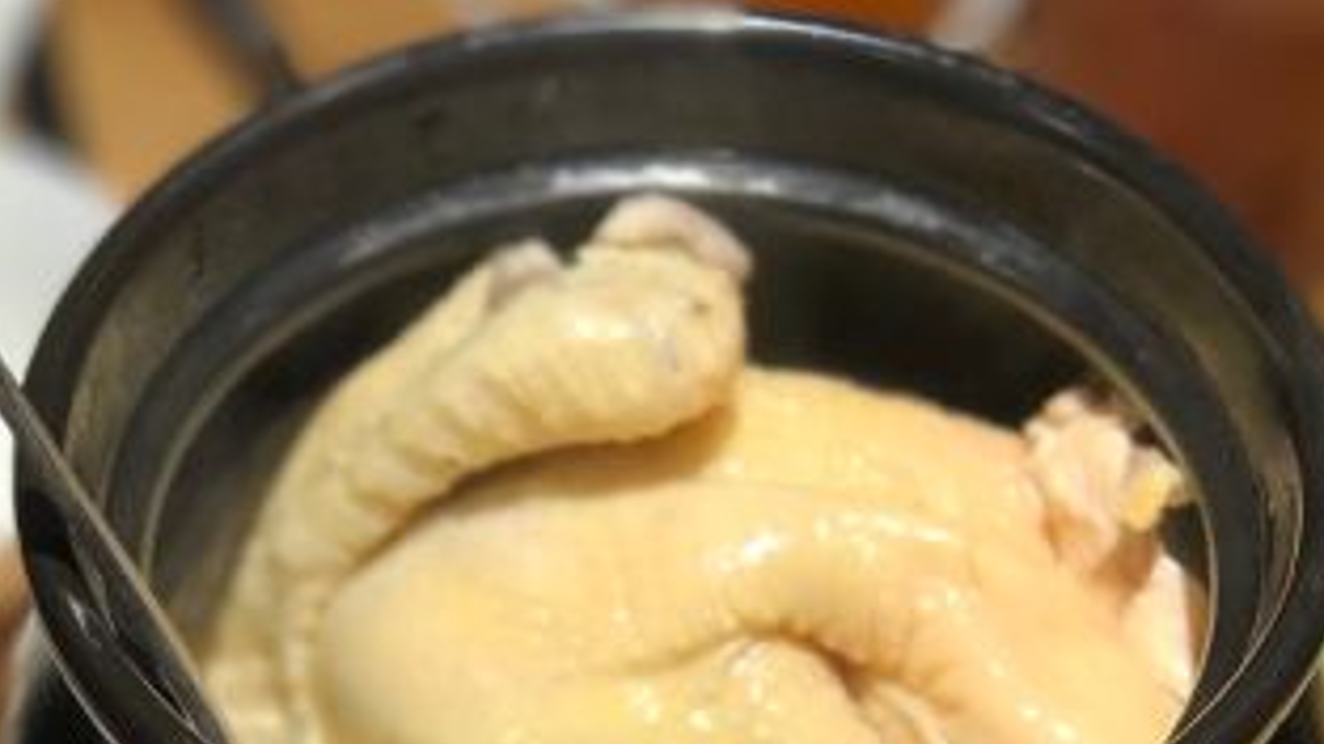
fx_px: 4879
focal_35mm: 139
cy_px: 736
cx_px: 637
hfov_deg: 15.5
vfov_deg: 8.7
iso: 100
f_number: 2.8
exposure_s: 1/50
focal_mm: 6.6
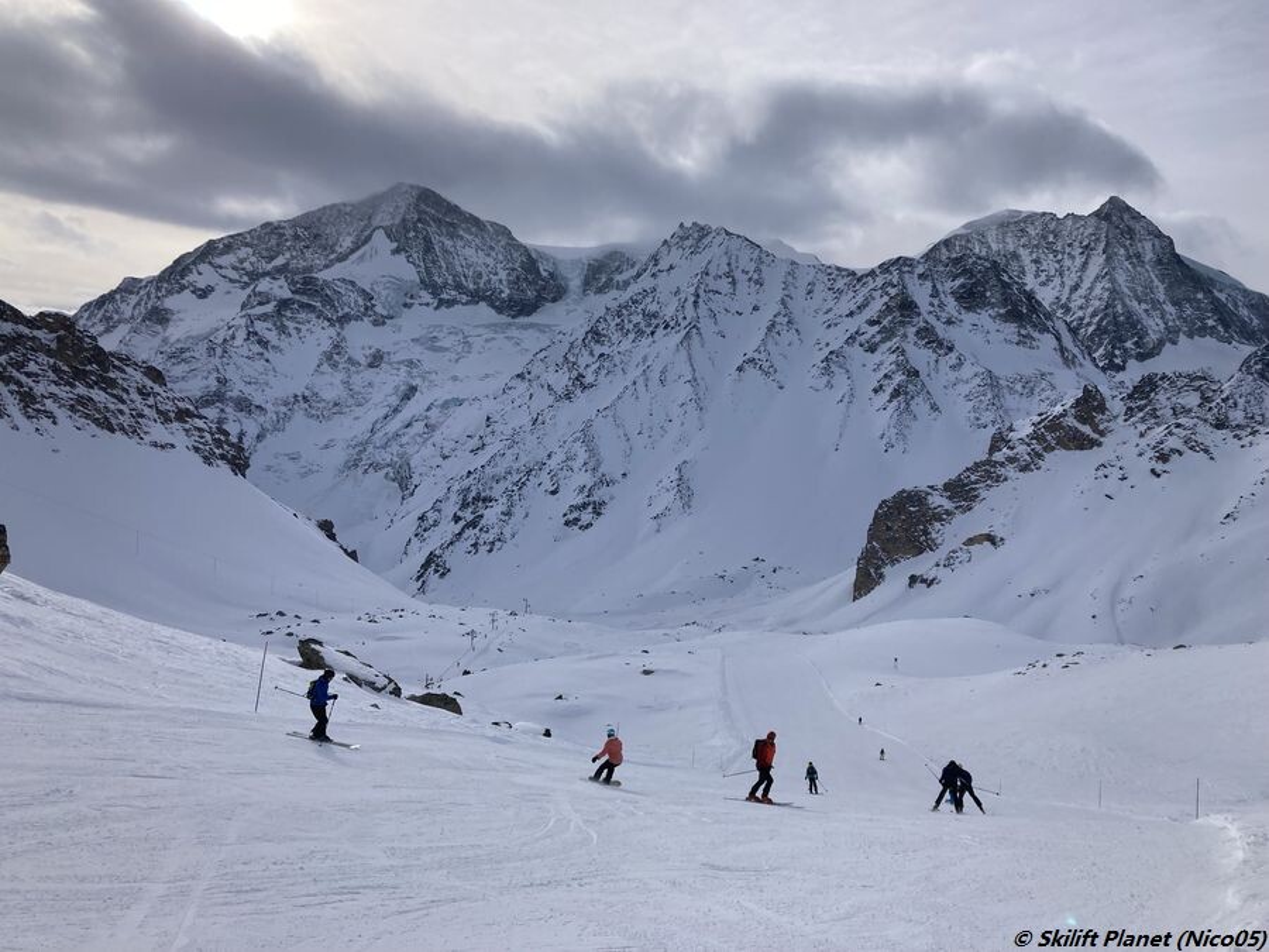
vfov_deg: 49.7
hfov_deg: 63.4
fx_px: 1026
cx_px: 634
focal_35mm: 28
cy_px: 476
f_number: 1.8
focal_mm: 3.99
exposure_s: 1/4878
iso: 20
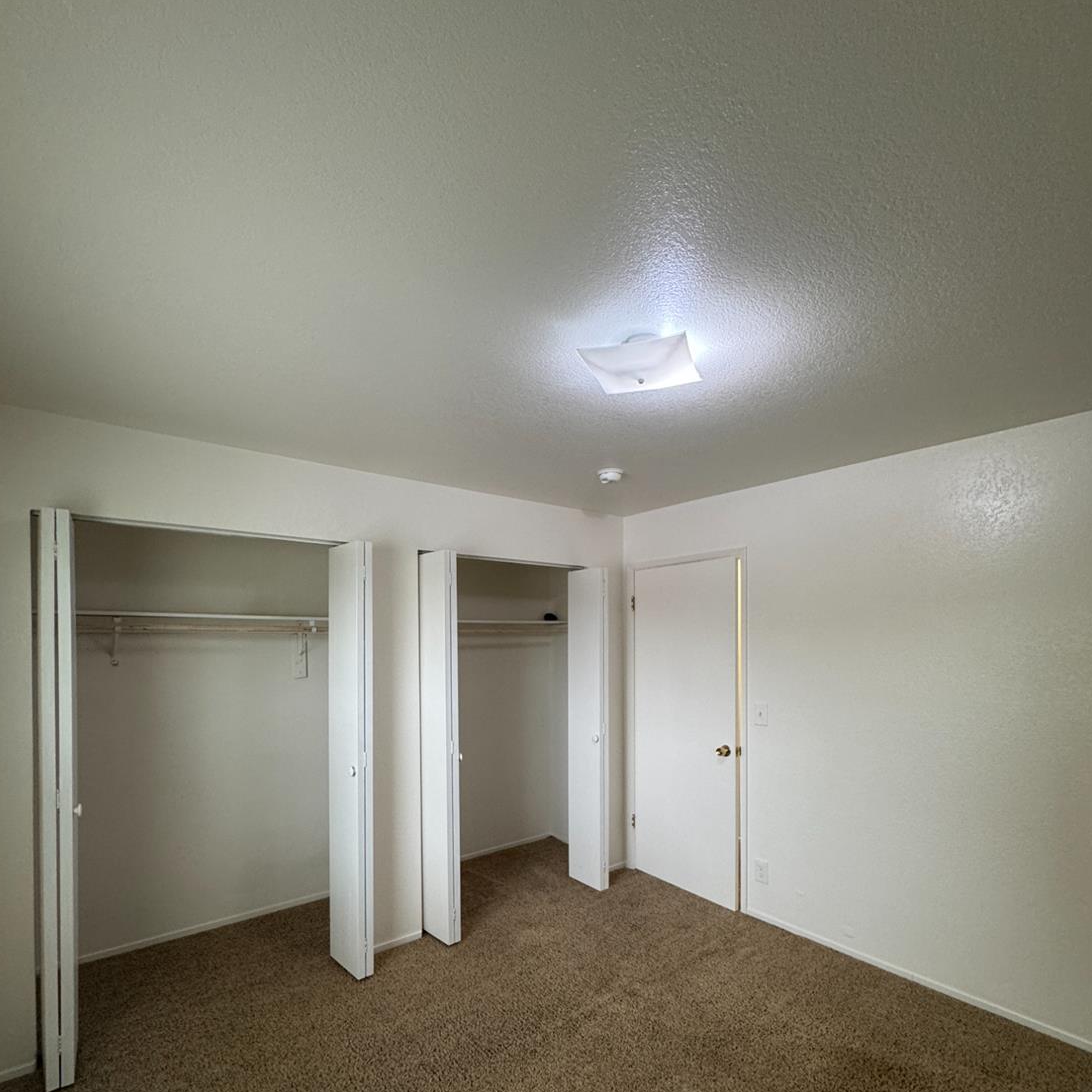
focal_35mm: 17
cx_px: 538
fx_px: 607
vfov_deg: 83.1
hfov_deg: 84.0
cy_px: 648
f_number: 2.2
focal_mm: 2.22
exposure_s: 1/60
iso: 200
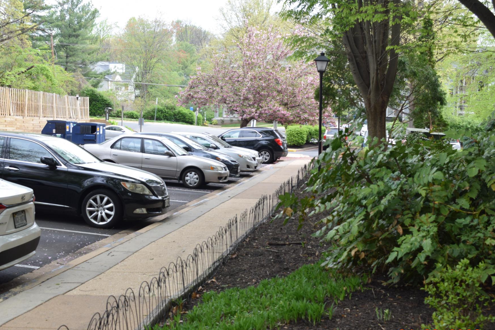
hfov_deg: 37.5
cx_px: 245
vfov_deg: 25.5
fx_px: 729
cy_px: 170
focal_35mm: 53
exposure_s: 1/200
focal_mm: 30
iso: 400
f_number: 7.1
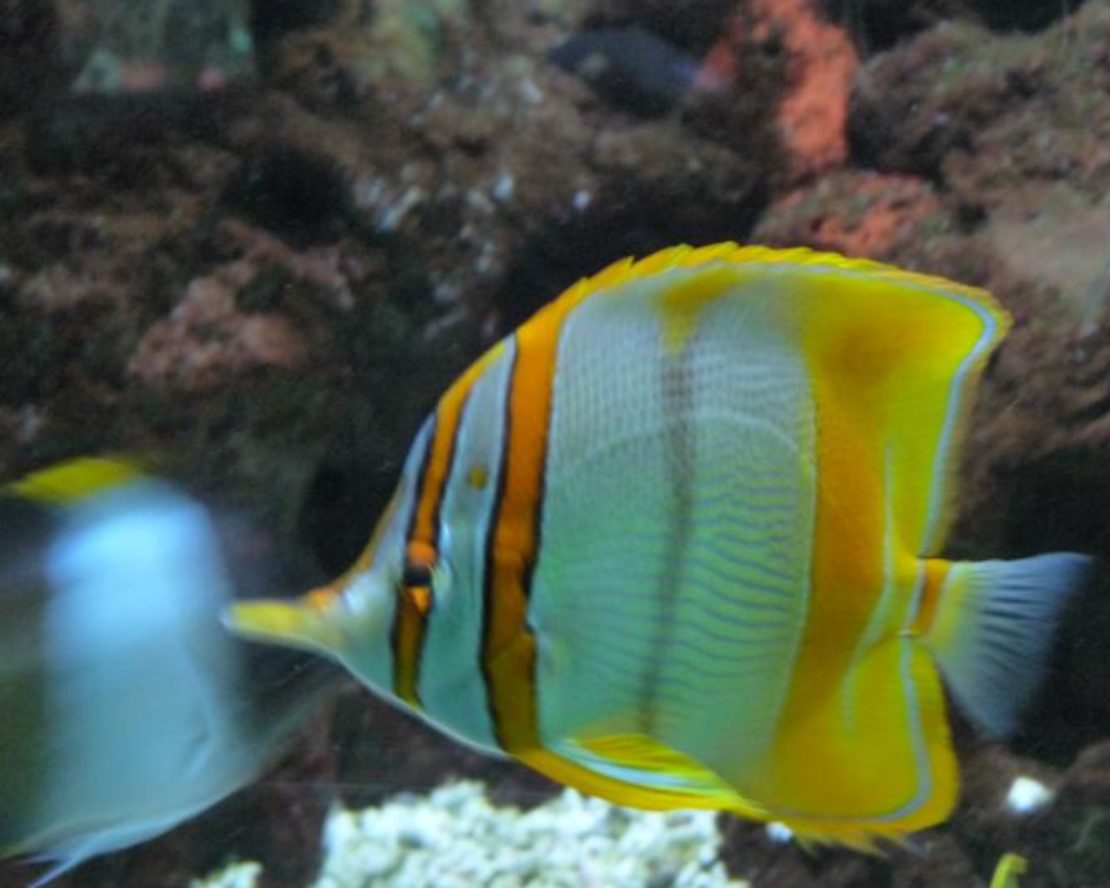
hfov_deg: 32.9
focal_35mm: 57
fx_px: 1873
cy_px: 461
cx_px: 650
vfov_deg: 26.7
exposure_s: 1/13
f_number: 3.2
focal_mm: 8.7
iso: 800
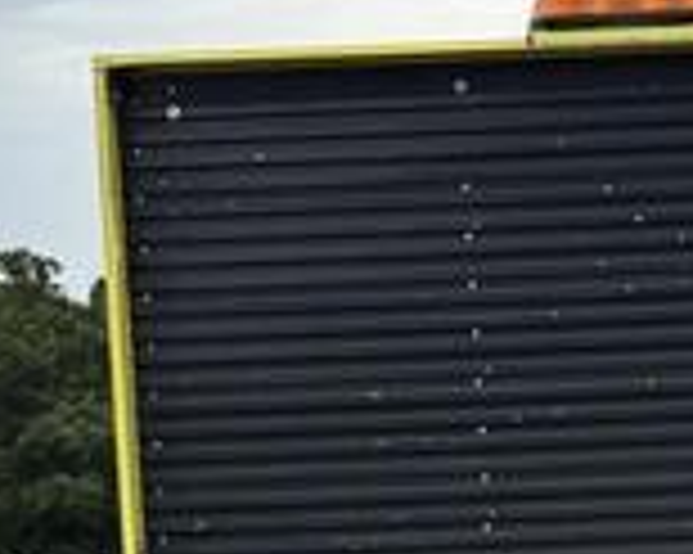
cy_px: 797
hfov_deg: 12.8
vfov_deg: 10.1
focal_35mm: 148
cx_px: 738
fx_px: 3034
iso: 50
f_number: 1.6
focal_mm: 5.96
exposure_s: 1/1311
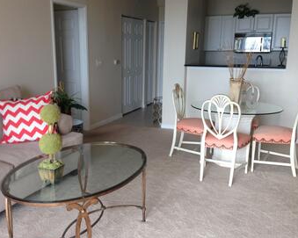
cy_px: 125
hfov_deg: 47.8
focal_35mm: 38
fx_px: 335
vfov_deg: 39.1
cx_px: 127
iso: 50
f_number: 2.4
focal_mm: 4.12
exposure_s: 1/60
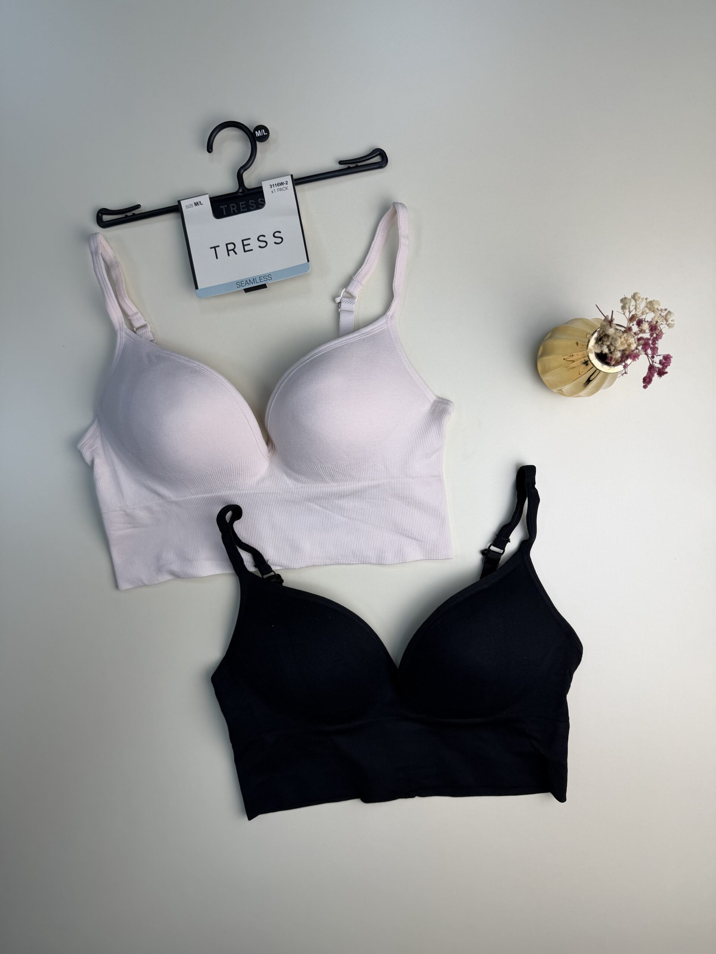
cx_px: 358
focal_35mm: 24
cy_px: 477
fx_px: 662
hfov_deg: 56.8
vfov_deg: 71.6
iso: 80
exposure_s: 1/1250
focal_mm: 6.76
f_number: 1.78
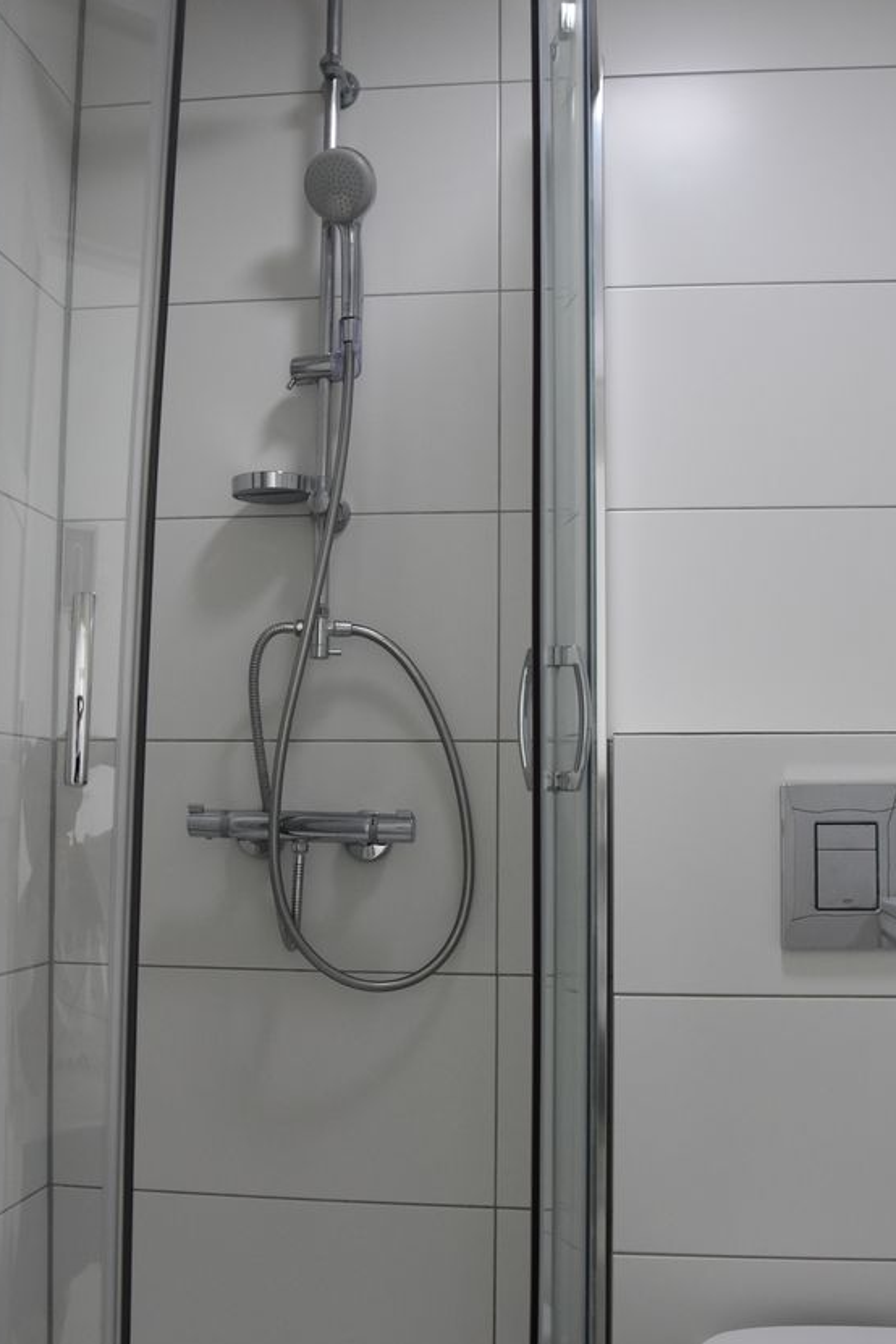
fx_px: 1456
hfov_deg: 34.2
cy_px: 721
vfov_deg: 49.5
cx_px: 419
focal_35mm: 39
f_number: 5
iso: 800
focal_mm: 18
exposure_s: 1/100
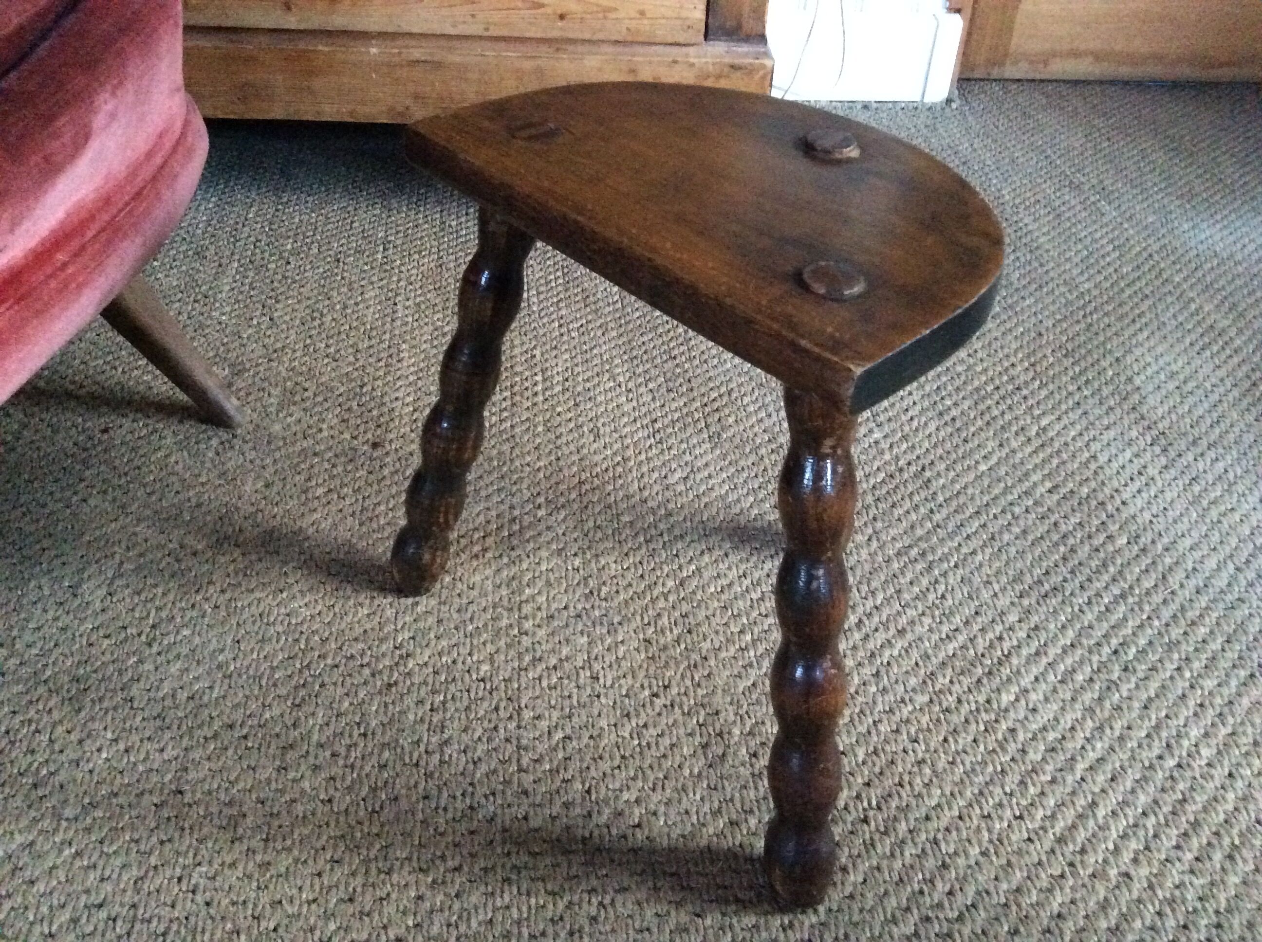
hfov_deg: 56.9
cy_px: 471
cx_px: 631
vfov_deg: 44.1
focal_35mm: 32
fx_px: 1165
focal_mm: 3.3
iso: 640
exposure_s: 1/17
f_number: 2.4
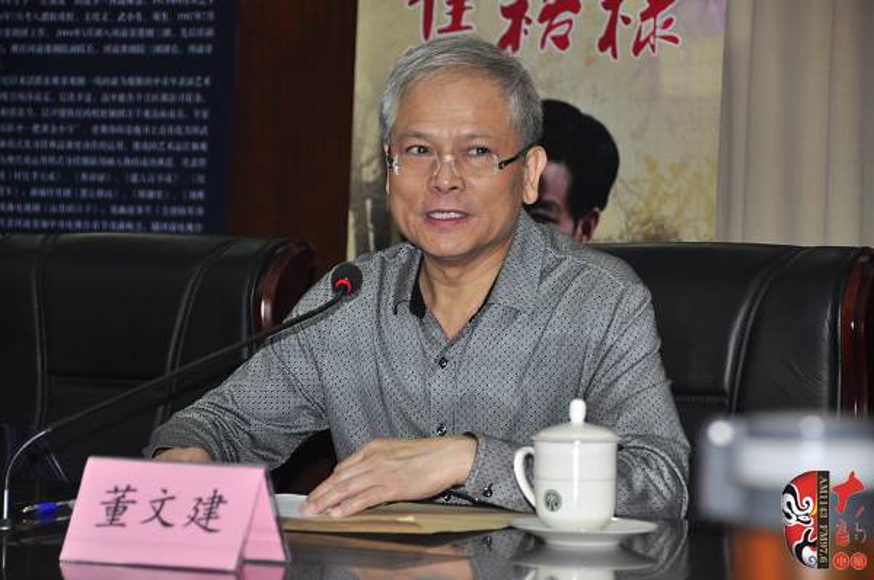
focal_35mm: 142
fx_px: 3454
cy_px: 290
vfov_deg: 9.6
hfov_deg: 14.4
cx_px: 437
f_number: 5.6
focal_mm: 95
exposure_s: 1/200
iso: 800
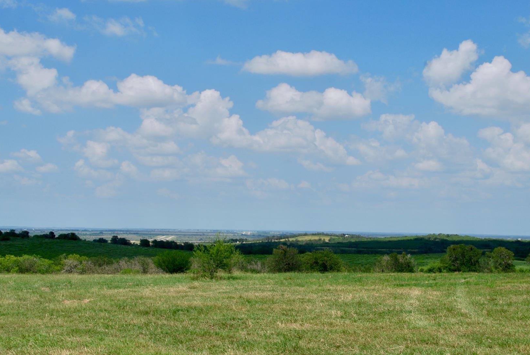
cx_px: 274
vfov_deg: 24.8
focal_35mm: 55
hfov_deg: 36.4
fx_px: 805
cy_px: 150
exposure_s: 1/320
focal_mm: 29
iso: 100
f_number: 9
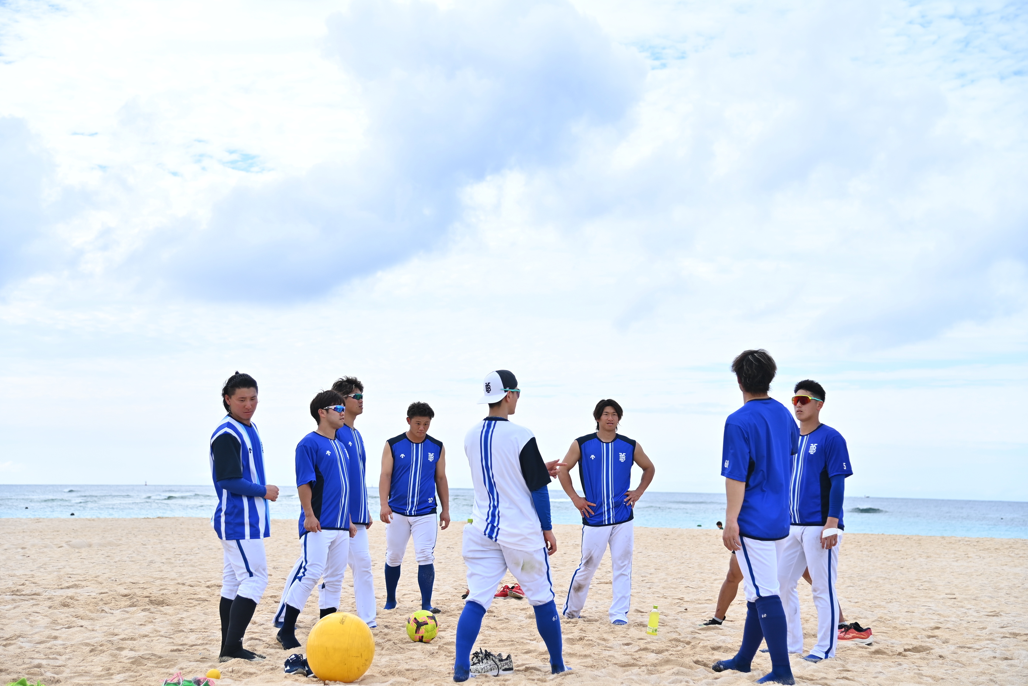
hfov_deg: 34.5
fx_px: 1656
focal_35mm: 58
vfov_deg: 23.4
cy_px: 343
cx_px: 514
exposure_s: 1/1000
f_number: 4
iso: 200
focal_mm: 58
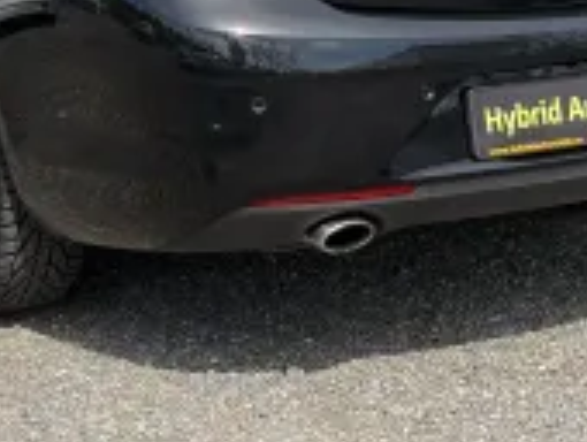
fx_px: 1868
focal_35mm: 110
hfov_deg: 17.8
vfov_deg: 13.3
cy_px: 10
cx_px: 235
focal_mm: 5.96
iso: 32
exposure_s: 1/1263
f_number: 1.6
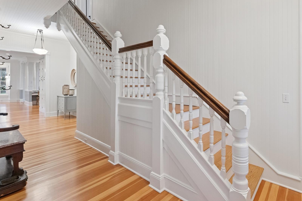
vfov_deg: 66.7
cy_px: 80
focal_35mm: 18
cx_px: 184
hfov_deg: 88.6
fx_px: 151
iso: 3200
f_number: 10
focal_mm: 14
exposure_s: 1/30
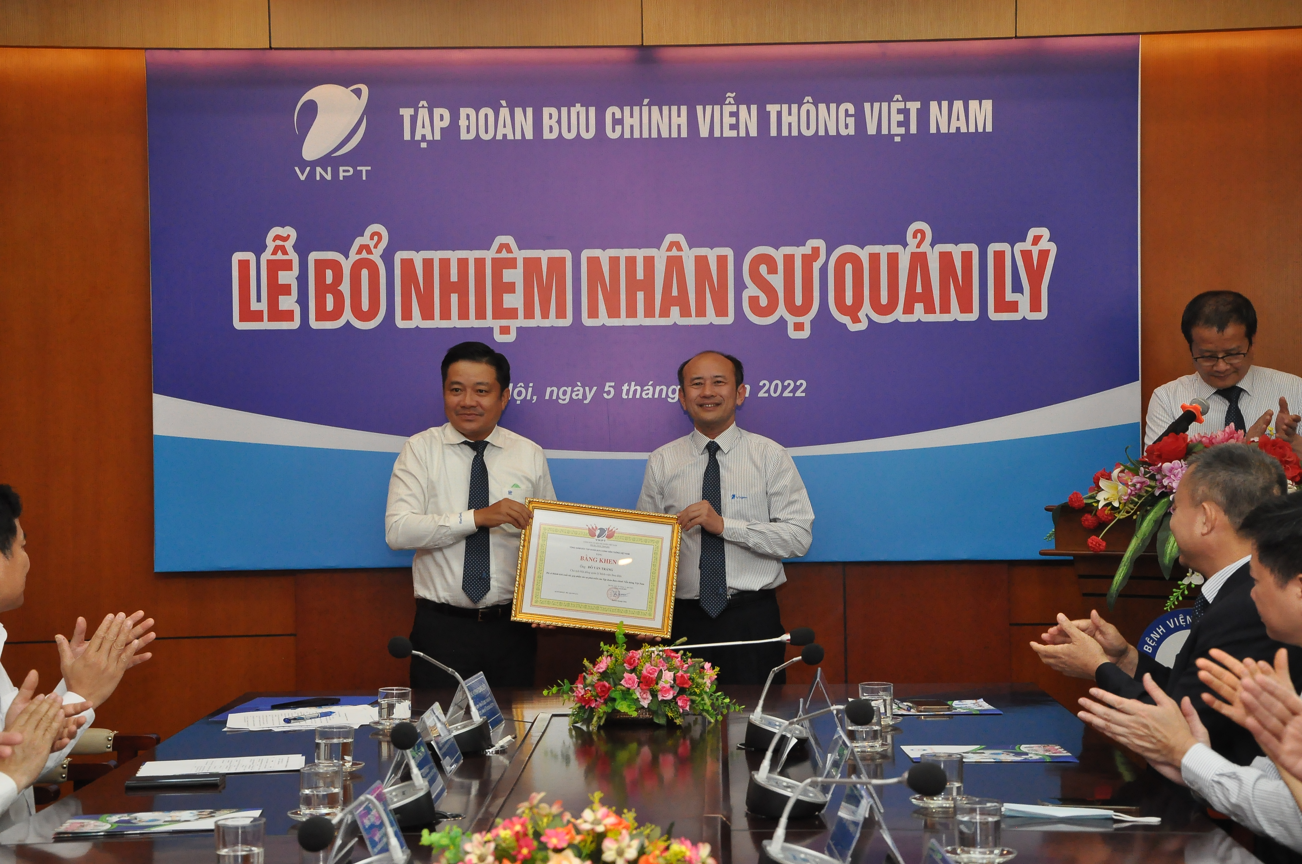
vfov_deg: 20.1
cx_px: 651
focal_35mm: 68
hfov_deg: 29.9
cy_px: 432
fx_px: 2438
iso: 1600
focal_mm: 45
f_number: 6.3
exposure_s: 1/200
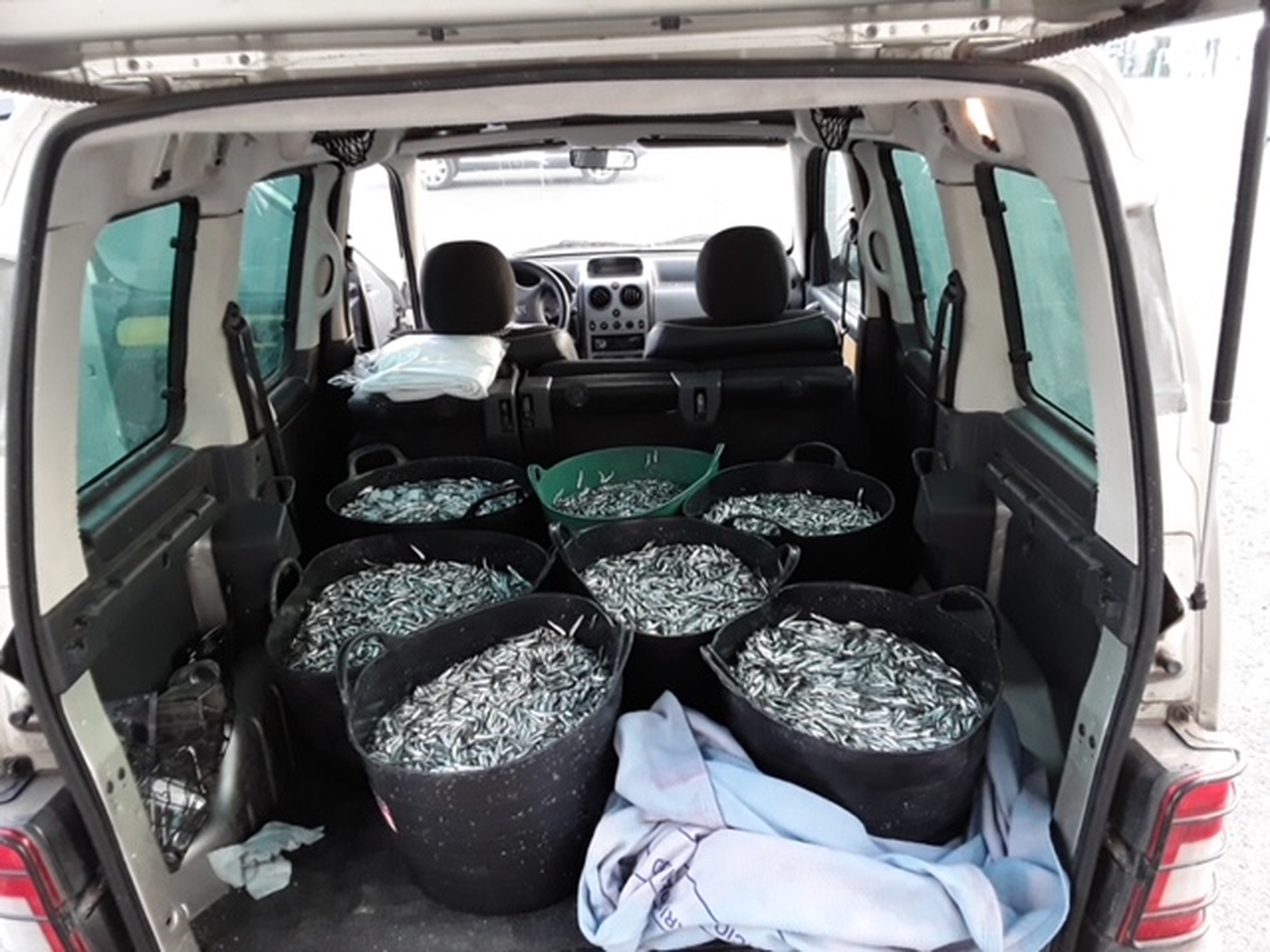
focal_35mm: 28
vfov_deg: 49.7
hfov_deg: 63.4
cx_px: 635
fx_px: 1027
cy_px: 476
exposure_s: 1/25
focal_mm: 2.91
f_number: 1.9
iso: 200
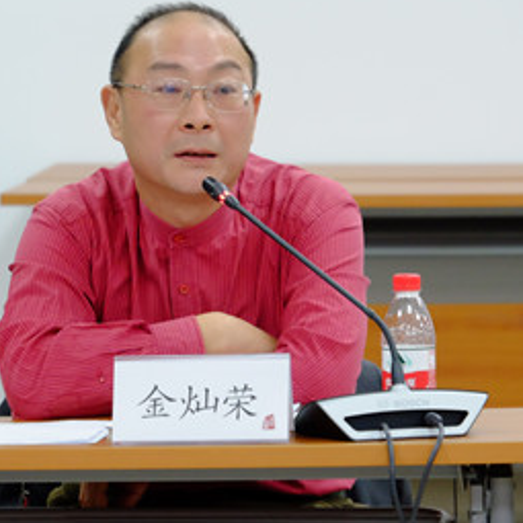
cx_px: 185
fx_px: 4598
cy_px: 222
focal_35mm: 269
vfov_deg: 6.5
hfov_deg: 6.5
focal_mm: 110
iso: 3200
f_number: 5.6
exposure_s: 1/56
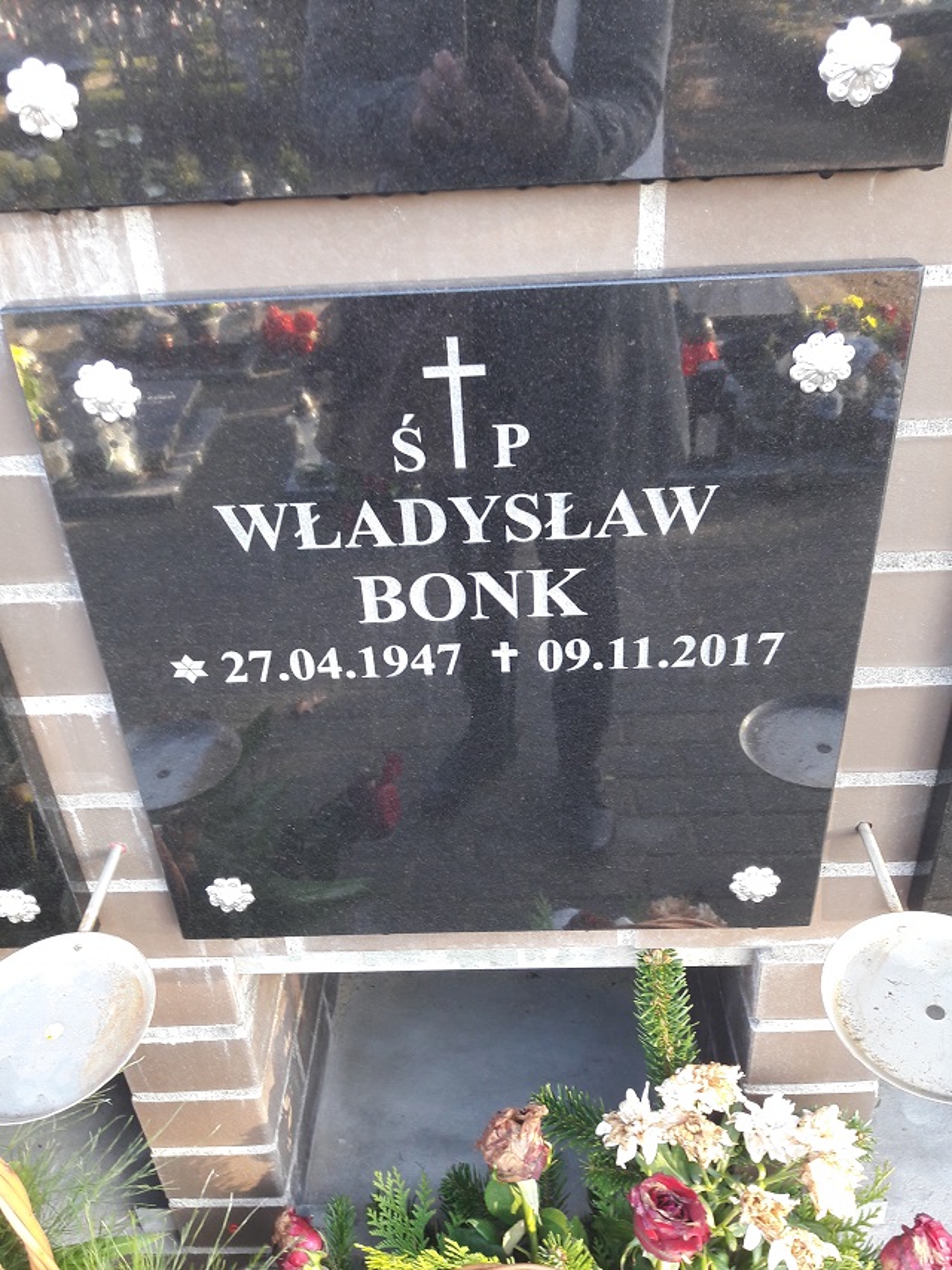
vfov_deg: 63.4
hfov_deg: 49.8
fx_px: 1026
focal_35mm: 28
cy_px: 635
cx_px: 476
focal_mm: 3.7
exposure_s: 1/33
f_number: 1.9
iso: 64
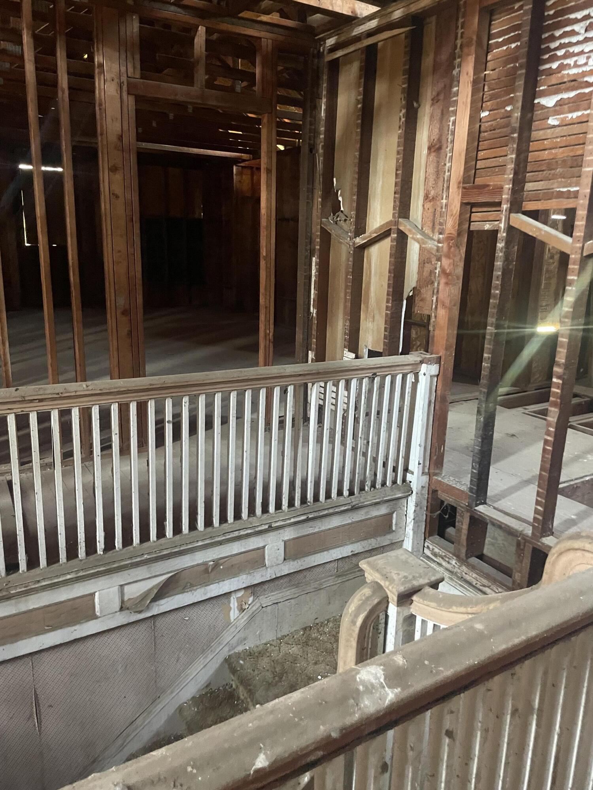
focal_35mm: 26
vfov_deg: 67.3
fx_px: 594
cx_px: 296
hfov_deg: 53.1
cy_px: 395
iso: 800
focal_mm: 4.2
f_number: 1.6
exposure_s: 1/30
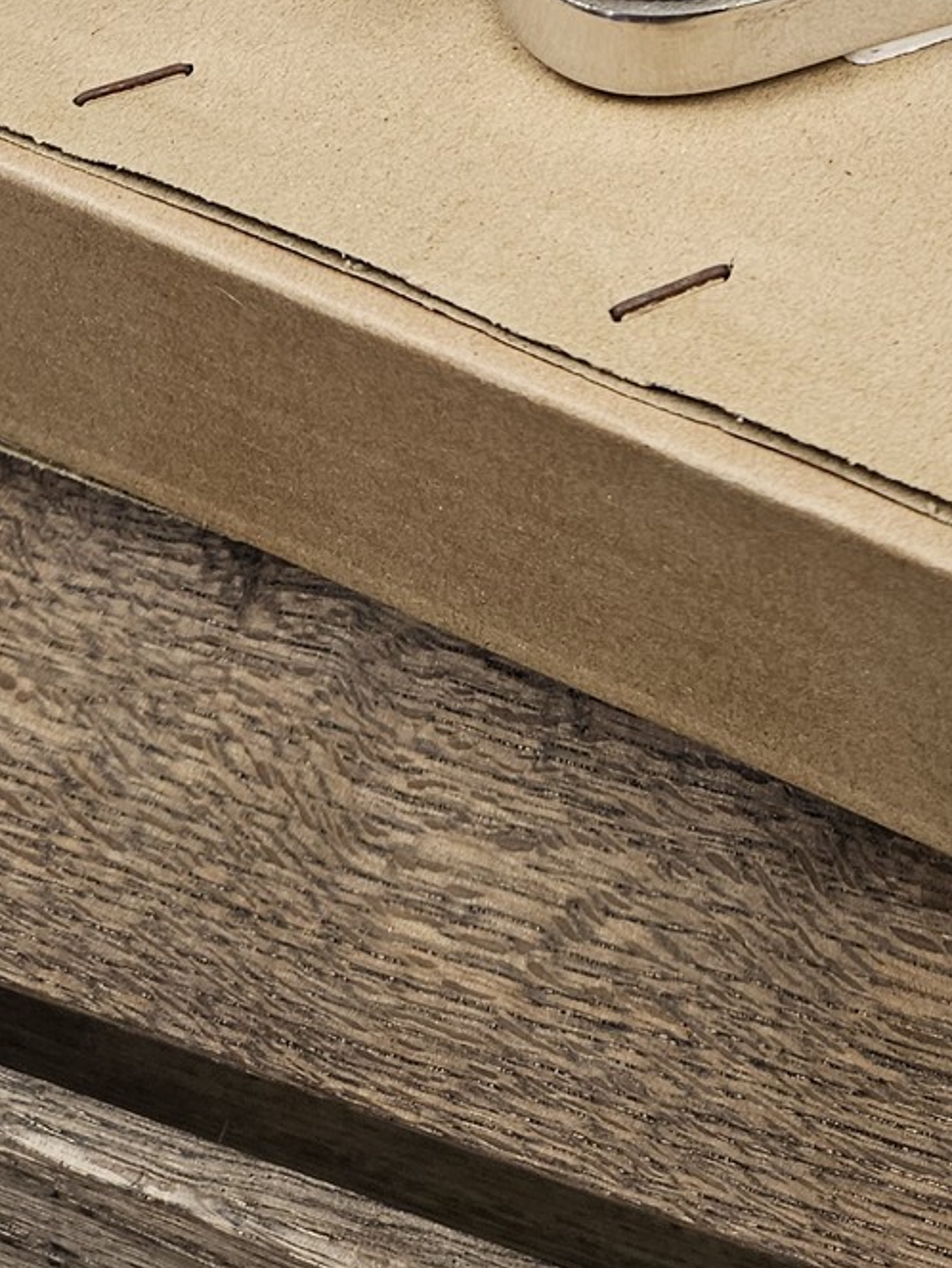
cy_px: -394
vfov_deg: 24.0
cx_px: 883
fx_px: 2601
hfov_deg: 20.3
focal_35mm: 71
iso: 160
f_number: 1.8
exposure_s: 1/100
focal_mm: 5.4
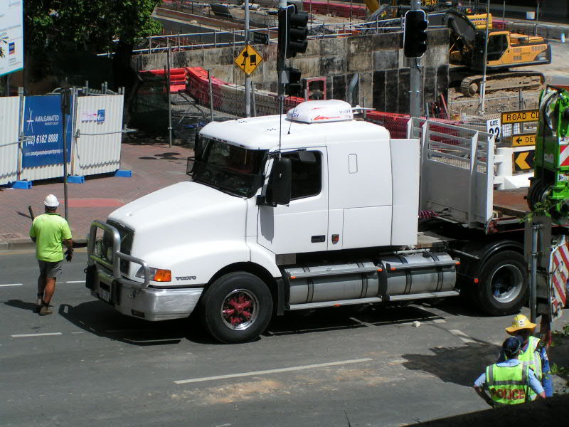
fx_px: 1709
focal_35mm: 104
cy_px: 214
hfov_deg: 18.9
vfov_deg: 14.2
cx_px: 284
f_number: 7.1
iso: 50
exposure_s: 1/1000
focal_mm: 15.9
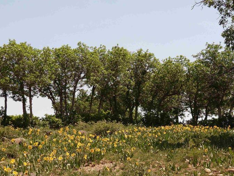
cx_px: 128
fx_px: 480
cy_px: 123
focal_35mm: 71
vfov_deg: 20.6
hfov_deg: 27.4
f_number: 3.2
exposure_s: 1/1000
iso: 100
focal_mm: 8.4
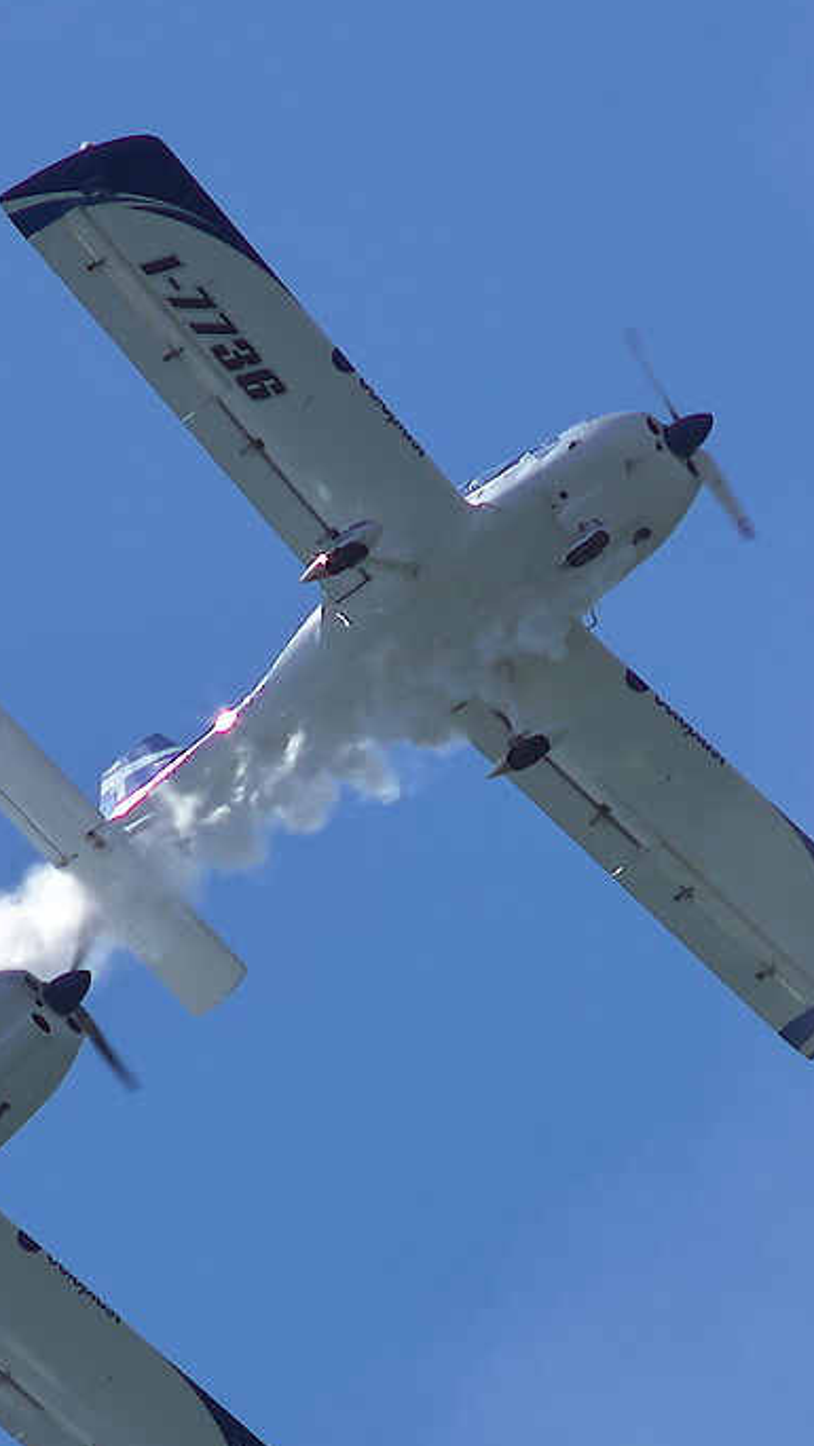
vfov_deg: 1.3
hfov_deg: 0.7
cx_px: 349
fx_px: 63474
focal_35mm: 1655
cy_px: 1316
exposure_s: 1/800
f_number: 8
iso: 100
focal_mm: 300
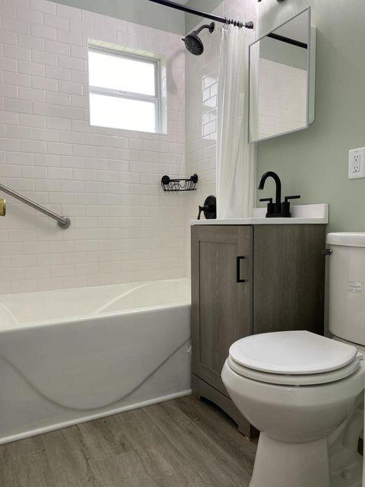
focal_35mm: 26
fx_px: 366
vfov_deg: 67.3
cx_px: 182
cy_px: 244
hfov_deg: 53.1
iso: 64
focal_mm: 4.25
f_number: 1.8
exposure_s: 1/60
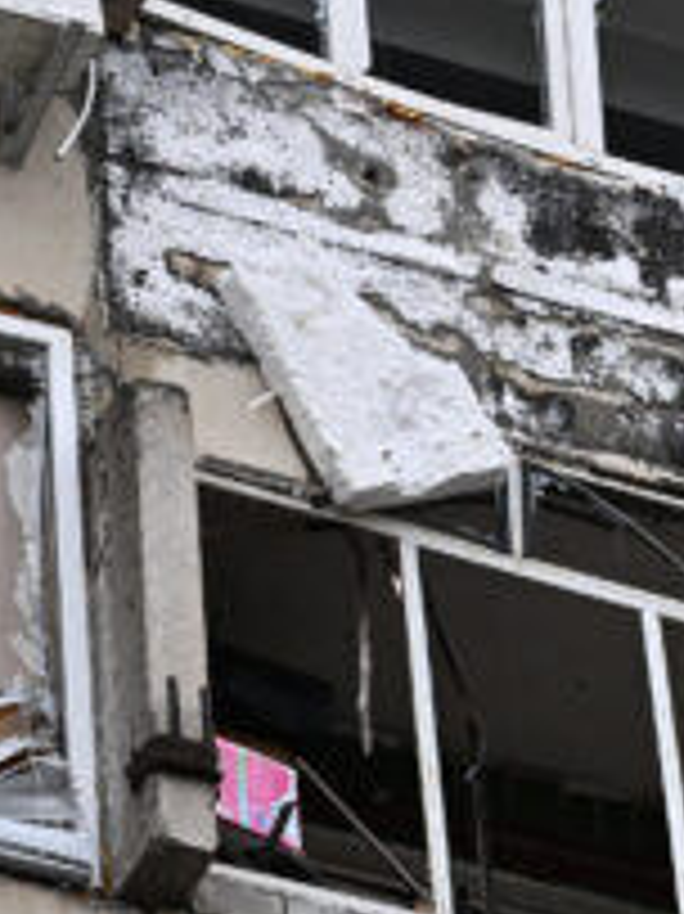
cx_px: 738
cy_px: -92
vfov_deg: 4.7
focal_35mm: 417
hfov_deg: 3.6
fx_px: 10998
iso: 800
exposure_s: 1/1250
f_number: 4
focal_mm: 86
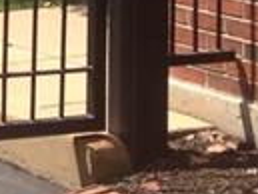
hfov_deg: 7.3
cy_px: -172
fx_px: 1947
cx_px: -286
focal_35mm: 261
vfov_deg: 5.6
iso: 50
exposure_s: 1/797
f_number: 2.4
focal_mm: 4.12
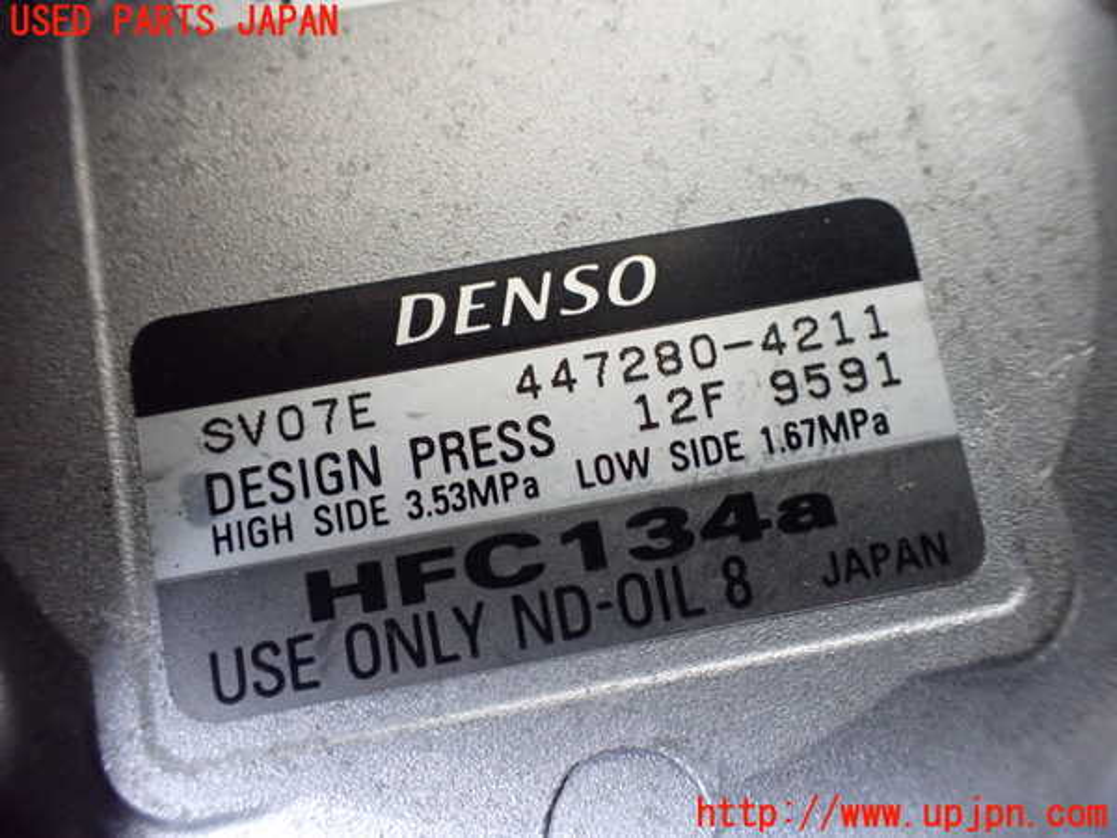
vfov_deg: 46.8
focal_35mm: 30
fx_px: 968
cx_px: 558
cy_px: 419
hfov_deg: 60.0
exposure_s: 1/50
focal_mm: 5.4
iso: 800
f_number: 2.3
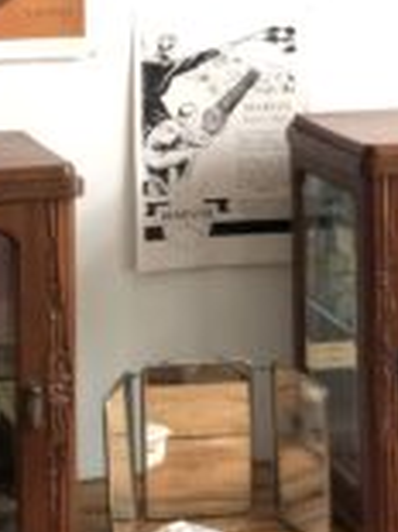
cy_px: -10
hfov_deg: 11.1
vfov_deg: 14.5
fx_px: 2057
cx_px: 189
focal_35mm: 134
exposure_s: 1/40
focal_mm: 6
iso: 100
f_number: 2.4
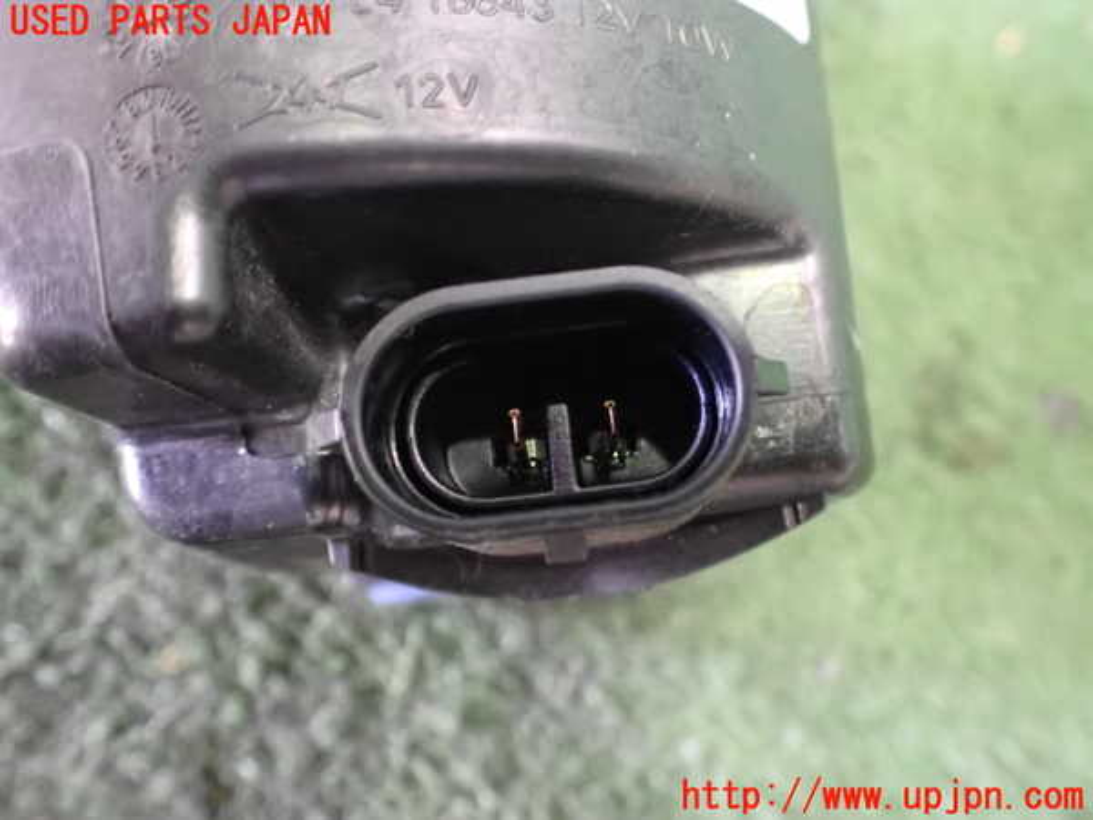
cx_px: 546
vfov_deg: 46.8
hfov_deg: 60.0
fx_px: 947
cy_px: 410
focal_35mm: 30
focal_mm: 5.4
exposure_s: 1/30
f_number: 2.3
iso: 2000
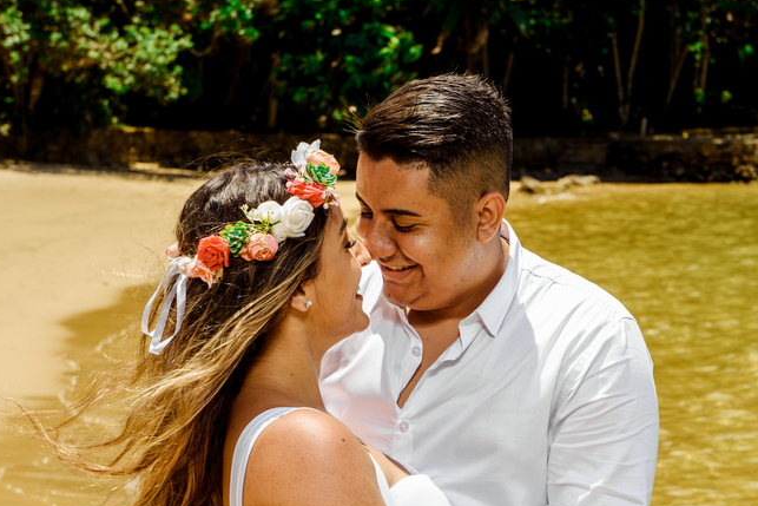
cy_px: 275
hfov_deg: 21.0
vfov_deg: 14.1
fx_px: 2043
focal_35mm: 97
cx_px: 466
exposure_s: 1/250
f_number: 6.3
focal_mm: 52
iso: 100
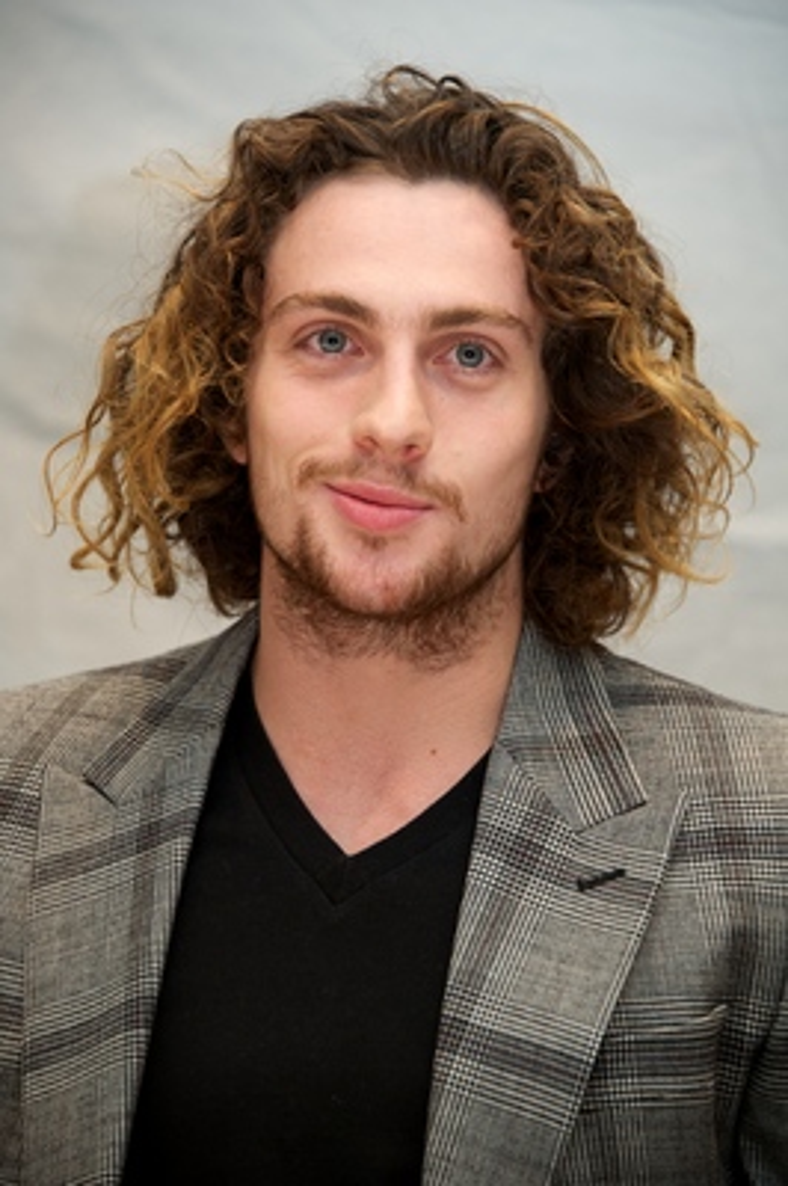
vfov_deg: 10.8
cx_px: 394
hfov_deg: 7.2
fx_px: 6249
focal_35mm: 190
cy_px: 593
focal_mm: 190
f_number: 5.6
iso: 640
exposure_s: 1/60
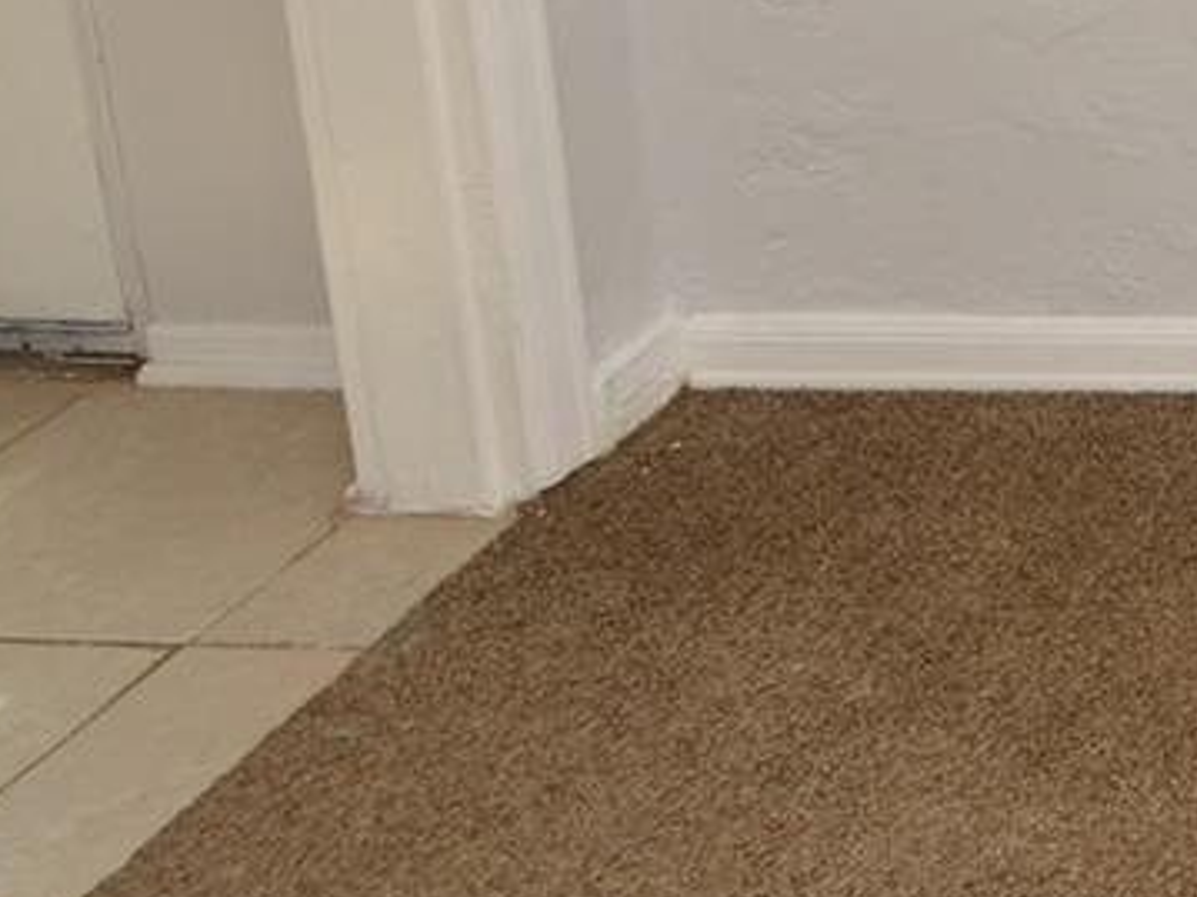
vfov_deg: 16.9
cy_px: -539
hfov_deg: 16.7
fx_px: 2662
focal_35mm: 77
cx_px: 2574
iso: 400
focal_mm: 12
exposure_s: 1/80
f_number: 8
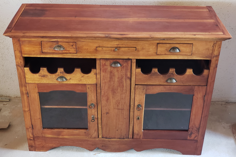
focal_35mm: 55
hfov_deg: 36.2
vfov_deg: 24.6
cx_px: 117
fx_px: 361
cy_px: 78
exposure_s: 1/20
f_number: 2.4
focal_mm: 6
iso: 160
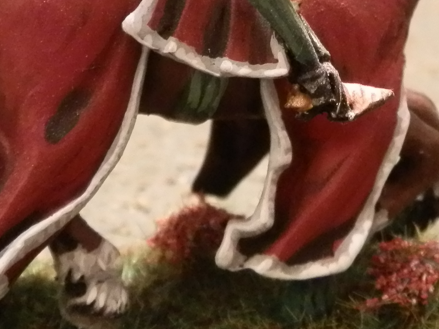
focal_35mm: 86
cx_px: 309
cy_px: -73
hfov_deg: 22.6
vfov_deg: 16.4
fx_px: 1091
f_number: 3.1
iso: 400
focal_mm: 5
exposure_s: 1/40
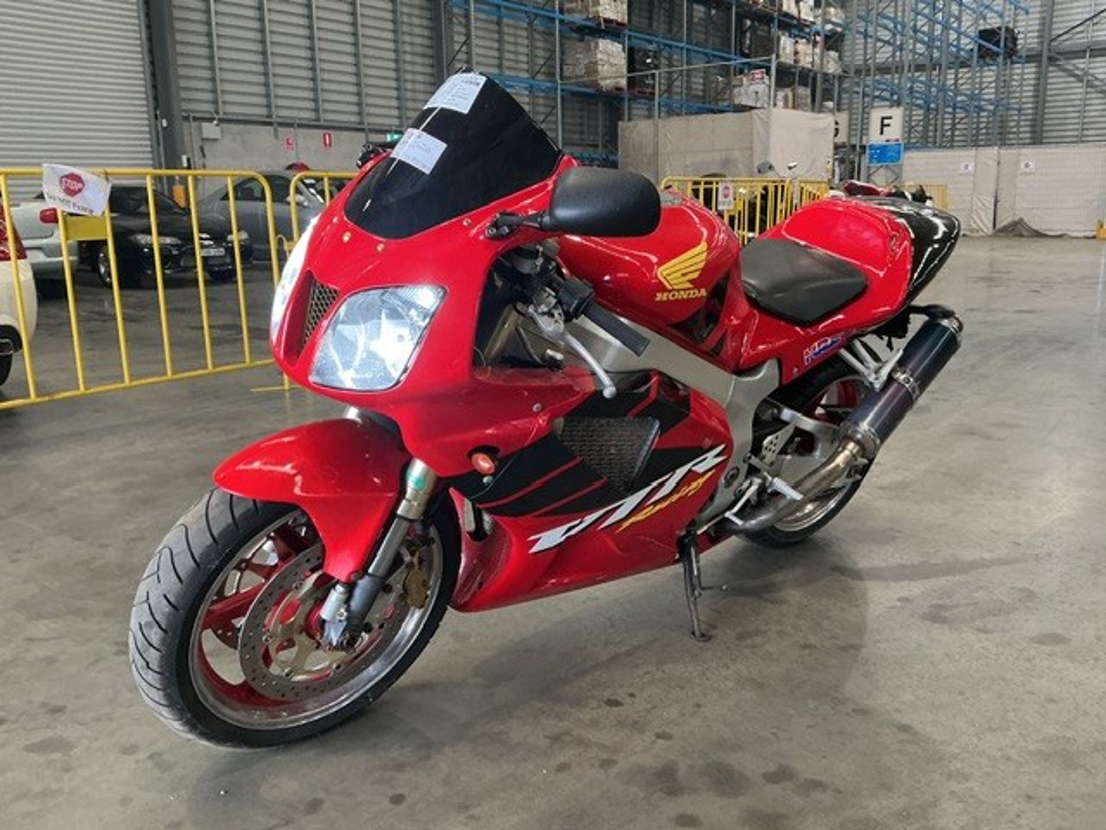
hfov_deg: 61.7
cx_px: 553
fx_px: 927
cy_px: 415
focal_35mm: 29
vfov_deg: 48.2
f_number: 1.8
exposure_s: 1/60
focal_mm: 3
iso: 160
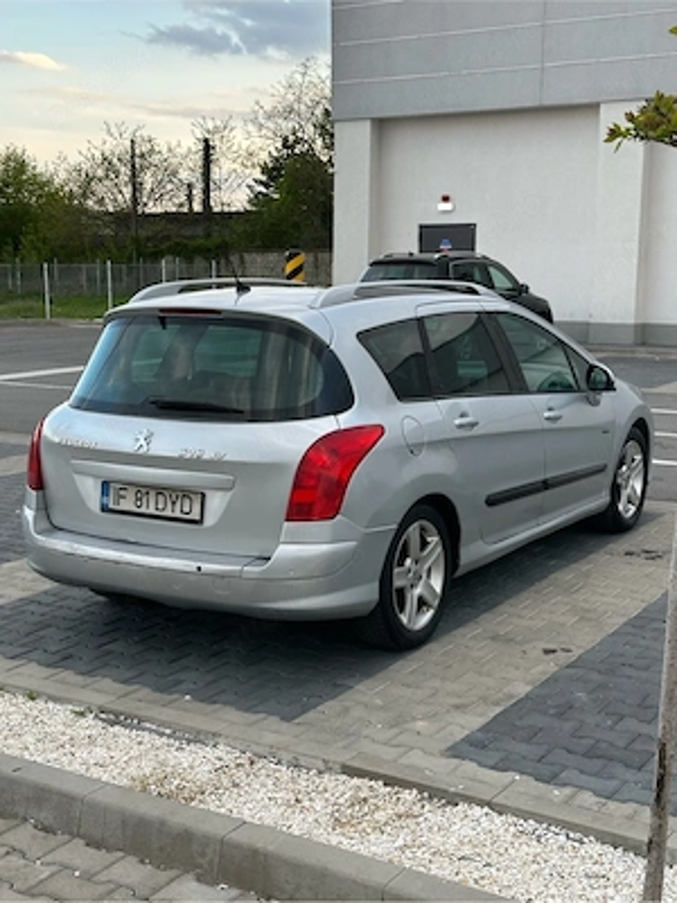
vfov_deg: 39.7
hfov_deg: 30.3
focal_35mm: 48
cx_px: 338
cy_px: 452
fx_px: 1252
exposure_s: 1/182
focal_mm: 6.86
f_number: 1.78
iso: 64
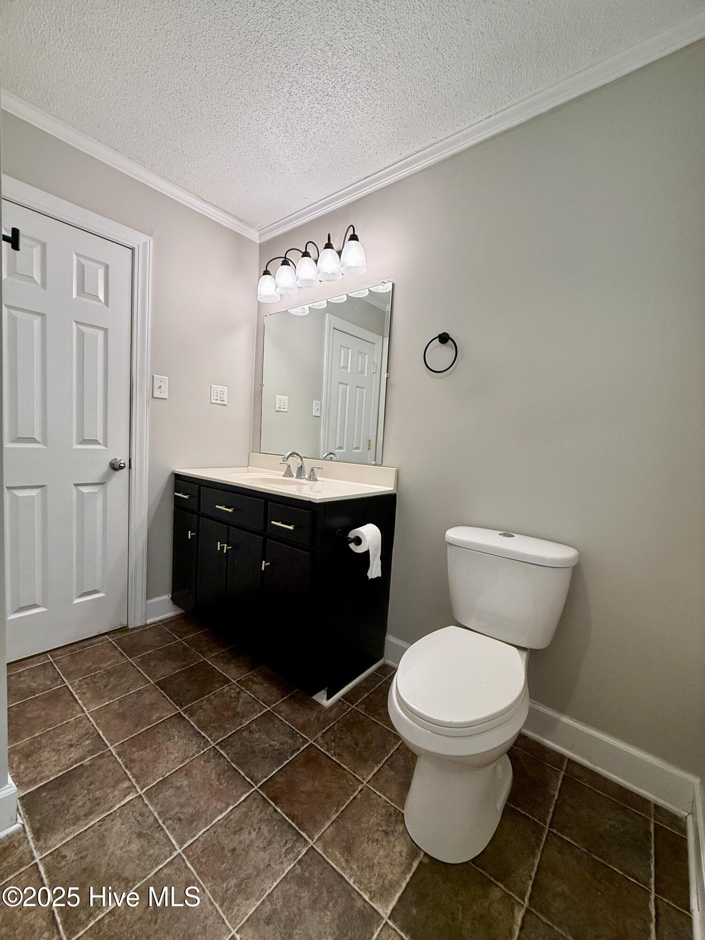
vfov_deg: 102.1
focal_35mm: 14
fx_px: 380
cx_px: 352
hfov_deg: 85.7
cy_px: 470
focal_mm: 2.22
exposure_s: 1/120
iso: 160
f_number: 2.2
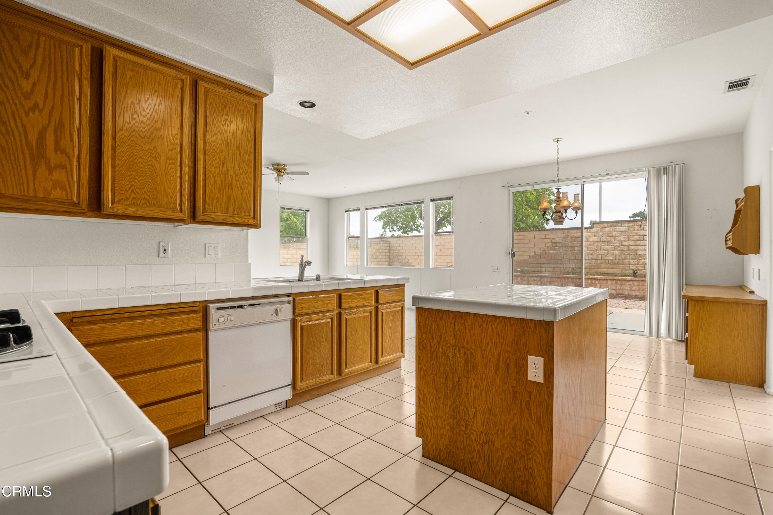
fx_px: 344
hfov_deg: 96.7
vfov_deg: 73.7
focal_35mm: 16
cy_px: 258
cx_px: 386
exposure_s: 1/10
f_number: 10
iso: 200
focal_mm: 16
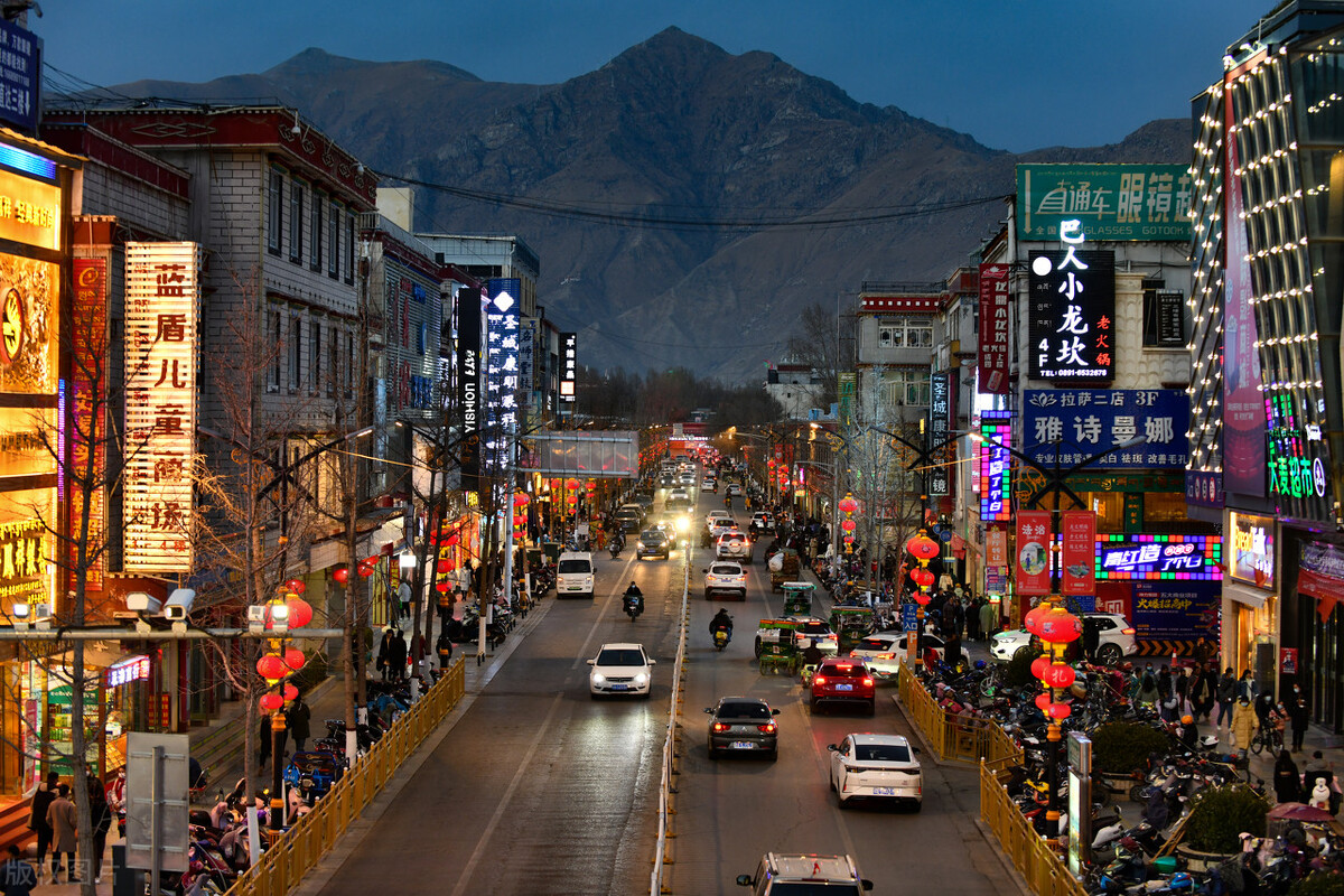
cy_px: 448
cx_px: 672
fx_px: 2613
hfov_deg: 28.8
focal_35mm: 70
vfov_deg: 19.5
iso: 640
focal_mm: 70
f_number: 3.5
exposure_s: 1/50
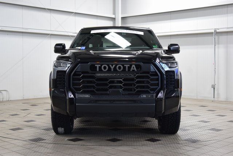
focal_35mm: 54
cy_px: 78
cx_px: 116
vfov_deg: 25.1
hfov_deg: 36.9
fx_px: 350
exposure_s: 1/60
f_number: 5.6
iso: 1600
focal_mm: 36
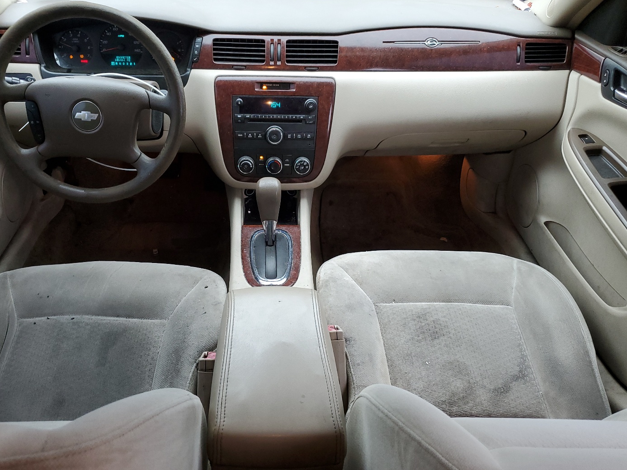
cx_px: 275
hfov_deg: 59.8
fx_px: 543
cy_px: 251
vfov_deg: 46.8
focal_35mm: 30
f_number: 1.5
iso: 88
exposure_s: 1/60.2
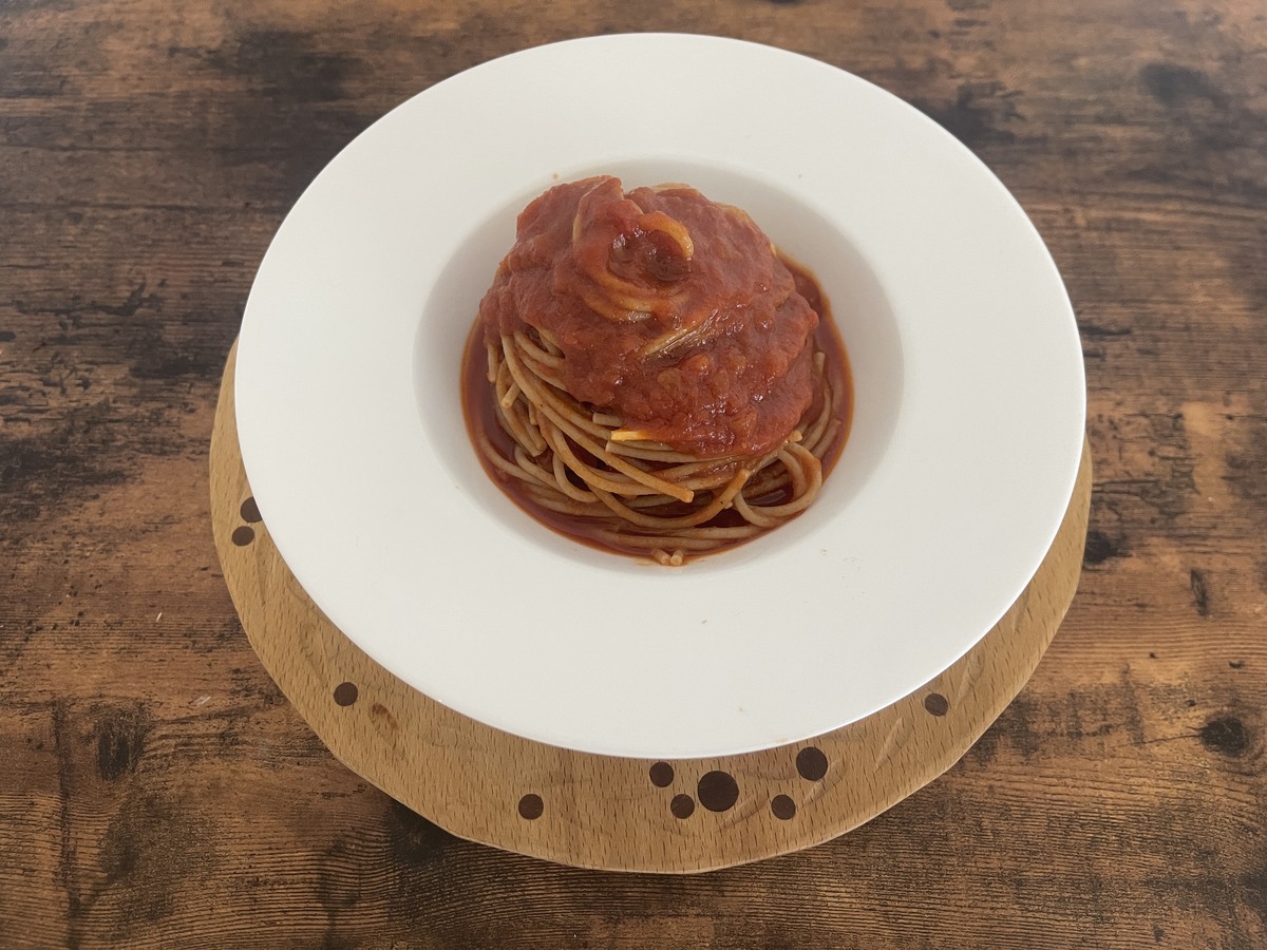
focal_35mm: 25
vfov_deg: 54.9
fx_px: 915
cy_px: 475
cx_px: 634
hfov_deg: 69.4
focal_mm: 5.1
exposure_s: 1/59
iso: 250
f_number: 1.6
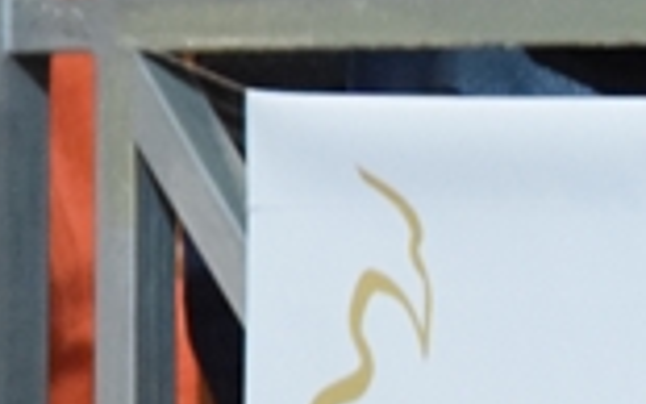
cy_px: -948
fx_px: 14988
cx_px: 1234
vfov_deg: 1.5
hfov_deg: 2.5
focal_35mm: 851
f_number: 4.2
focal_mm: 86
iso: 3200
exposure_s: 1/100
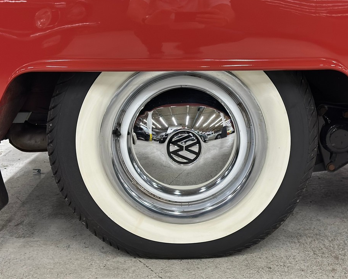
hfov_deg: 35.3
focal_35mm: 53
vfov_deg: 28.6
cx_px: 195
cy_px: 142
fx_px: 546
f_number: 1.78
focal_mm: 6.86
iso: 250
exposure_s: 1/60
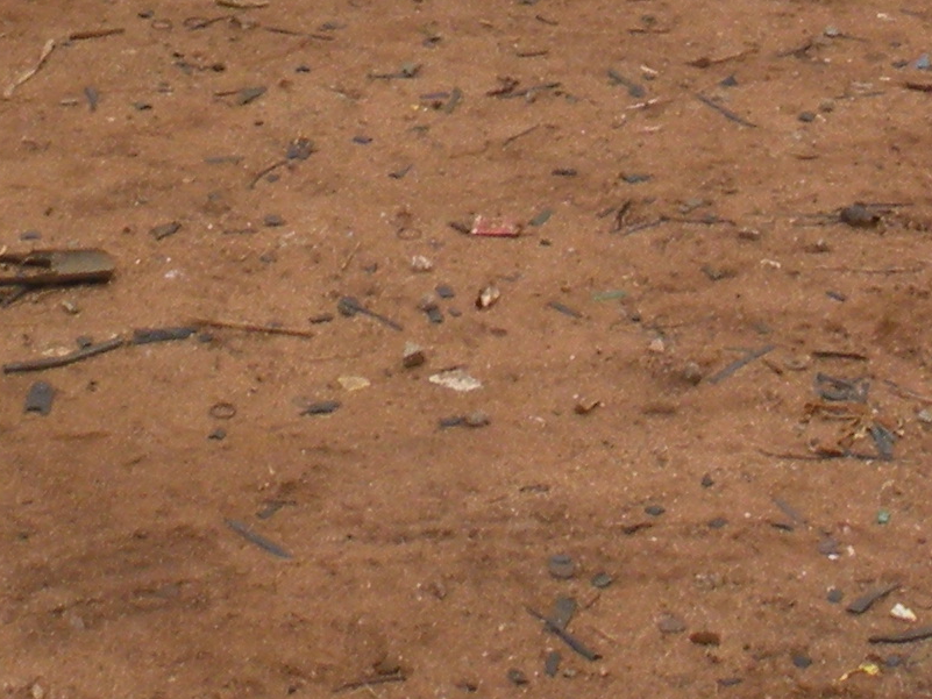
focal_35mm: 123
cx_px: 525
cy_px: -804
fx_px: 3312
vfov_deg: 10.8
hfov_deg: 16.0
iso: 64
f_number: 6.3
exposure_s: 1/233
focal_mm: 4.7
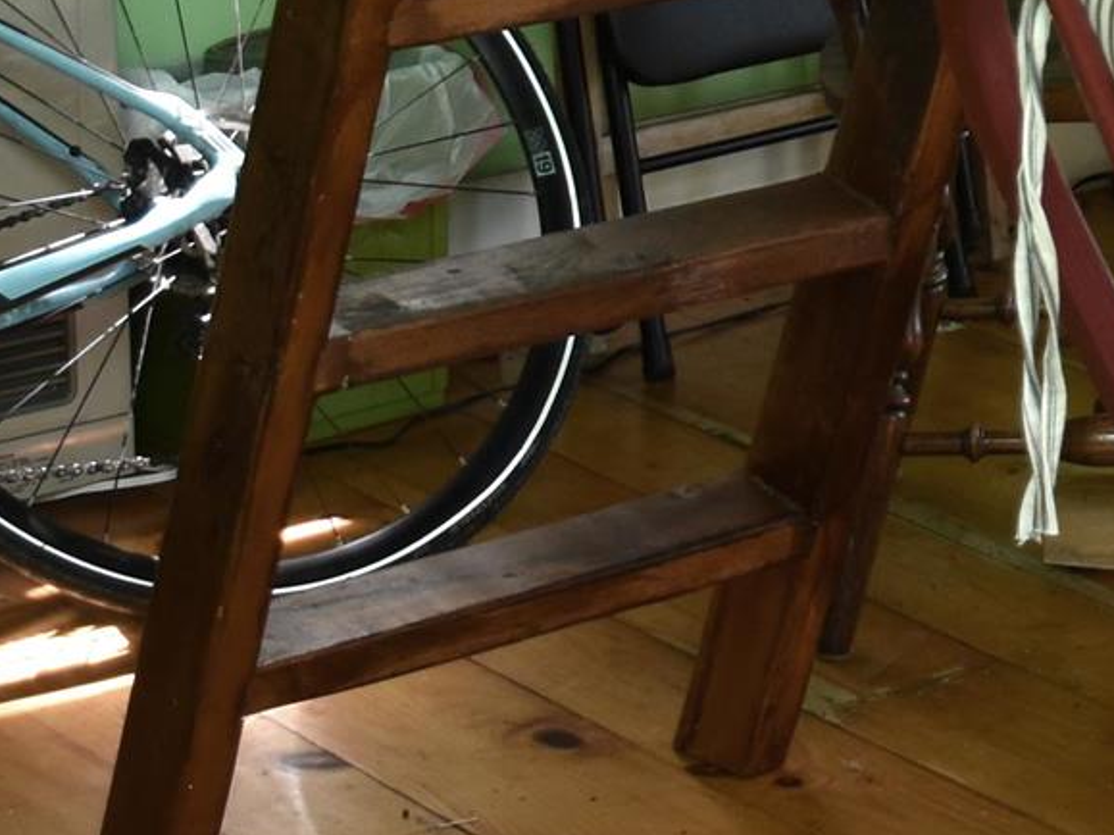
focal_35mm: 153
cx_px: 1995
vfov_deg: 9.1
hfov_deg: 11.9
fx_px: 4923
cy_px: -810
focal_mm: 20
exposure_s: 1/80
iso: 200
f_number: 4.5
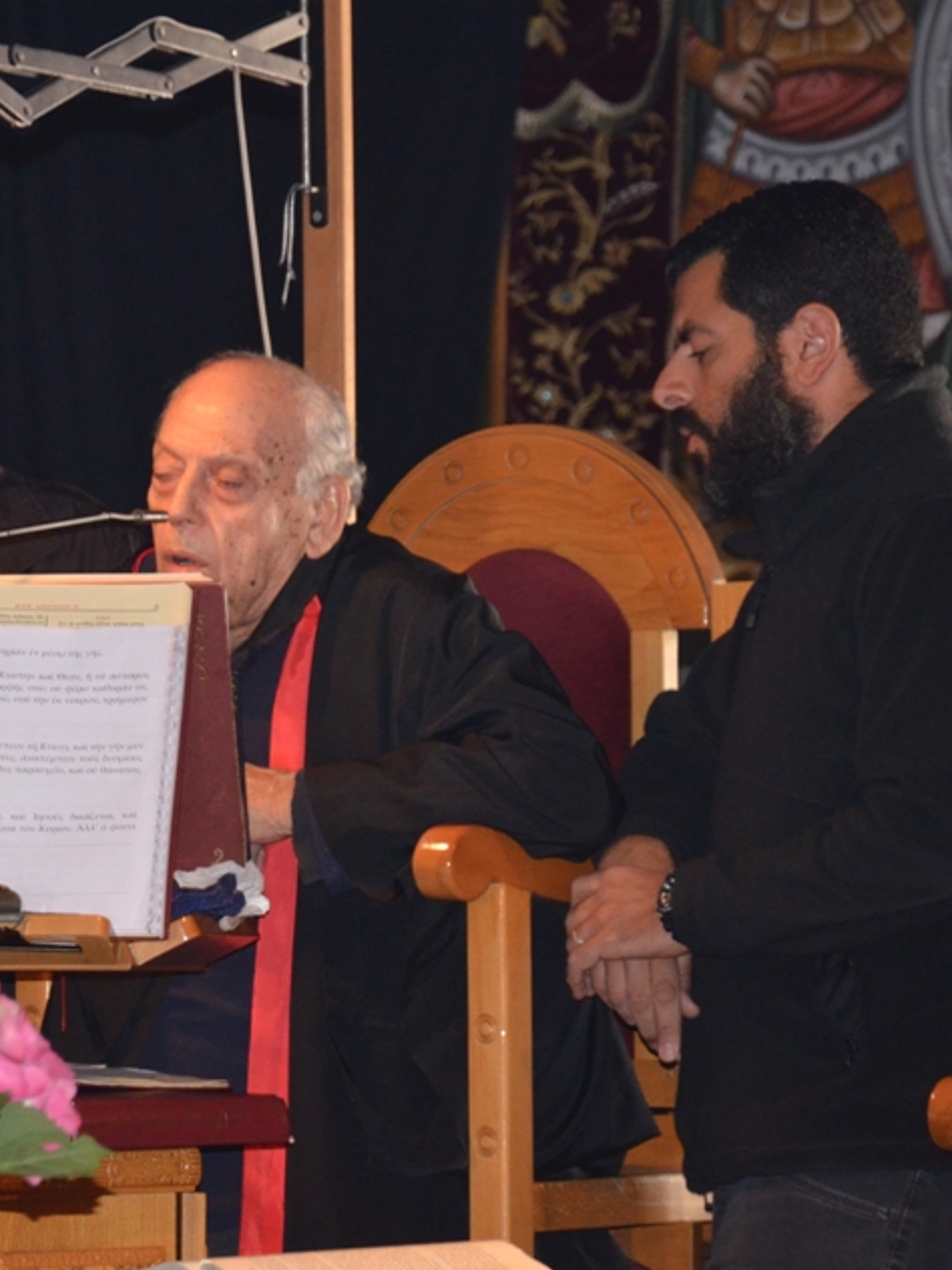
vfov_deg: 8.6
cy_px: 637
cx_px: 247
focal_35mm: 230
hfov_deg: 6.5
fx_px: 8424
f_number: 6.3
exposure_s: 1/60
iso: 2000
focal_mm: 105
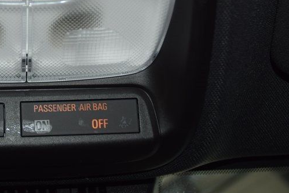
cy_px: 18
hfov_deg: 25.4
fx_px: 618
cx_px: 25
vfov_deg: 17.5
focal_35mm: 77
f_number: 3.8
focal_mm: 25
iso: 250
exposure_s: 1/30
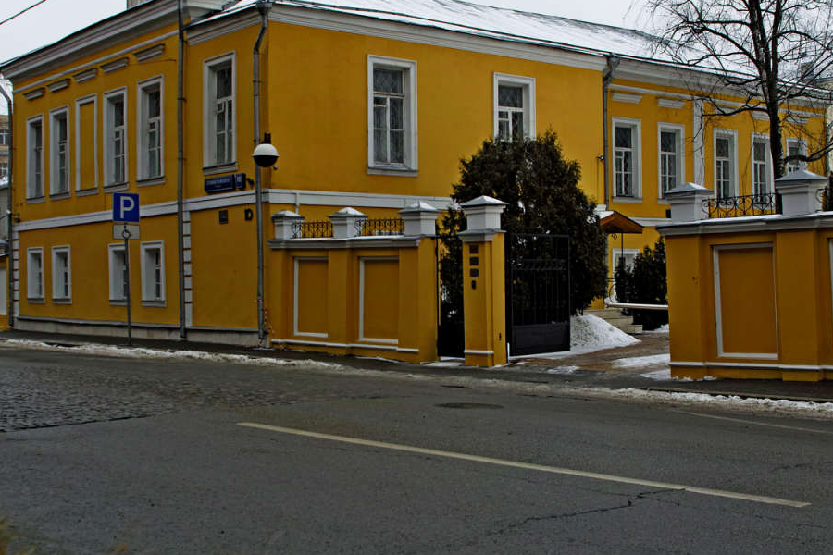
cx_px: 383
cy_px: 263
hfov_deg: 41.1
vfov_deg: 28.1
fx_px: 1111
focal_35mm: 48
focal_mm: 24
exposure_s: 1/60
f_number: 4.5
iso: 200
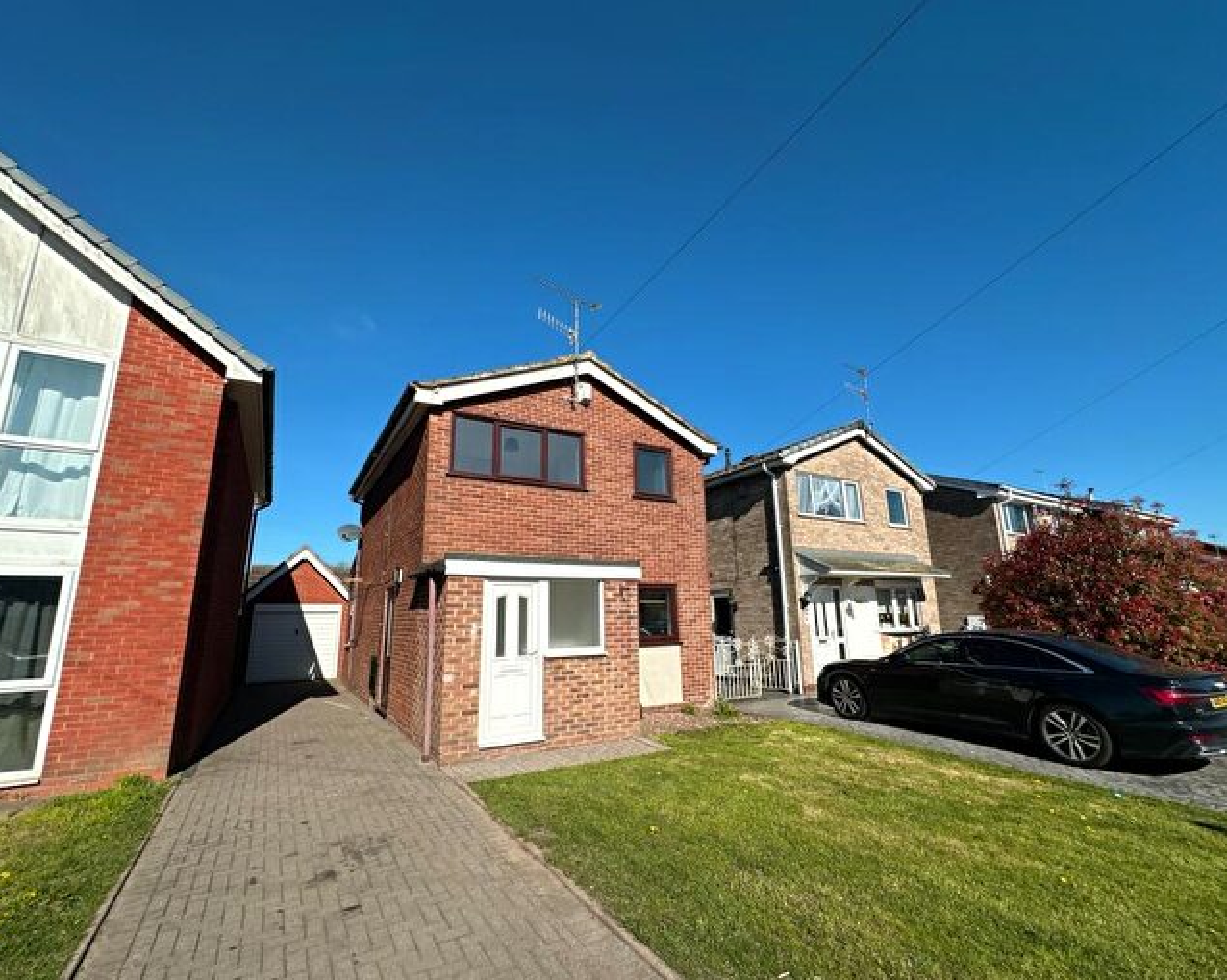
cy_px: 501
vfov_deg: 84.0
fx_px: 545
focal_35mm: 15
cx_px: 598
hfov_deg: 96.8
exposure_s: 1/2882
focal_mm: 2.22
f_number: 2.2
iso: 50
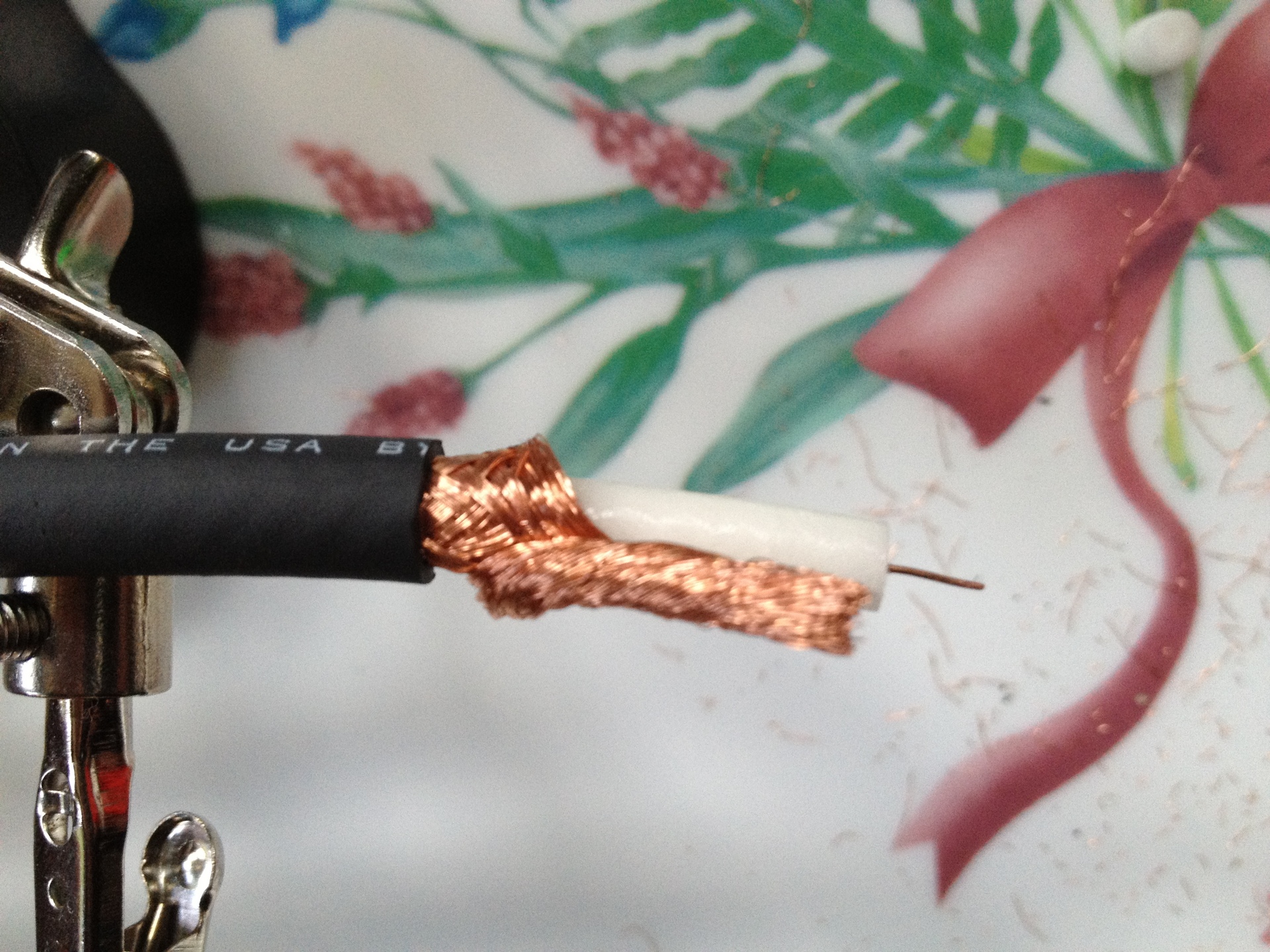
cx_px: 635
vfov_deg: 40.7
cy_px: 476
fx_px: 1284
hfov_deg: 52.6
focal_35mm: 35
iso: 200
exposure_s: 1/20
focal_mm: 4.28
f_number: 2.4
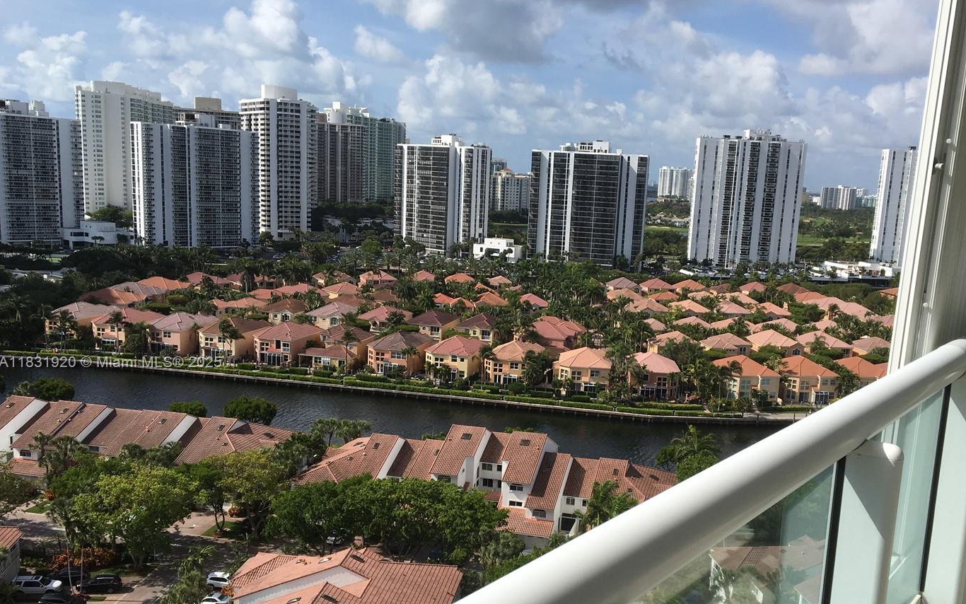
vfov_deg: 35.2
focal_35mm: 36
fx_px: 948
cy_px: 364
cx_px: 561
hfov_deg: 53.8
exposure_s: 1/2481
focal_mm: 4.15
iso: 25
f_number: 2.2
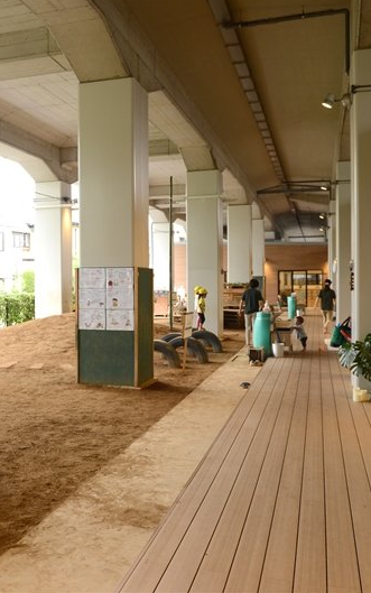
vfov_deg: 52.7
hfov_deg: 33.7
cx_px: 86
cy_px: 295
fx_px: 598
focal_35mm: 37
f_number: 4
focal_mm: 24
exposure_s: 1/200
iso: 800
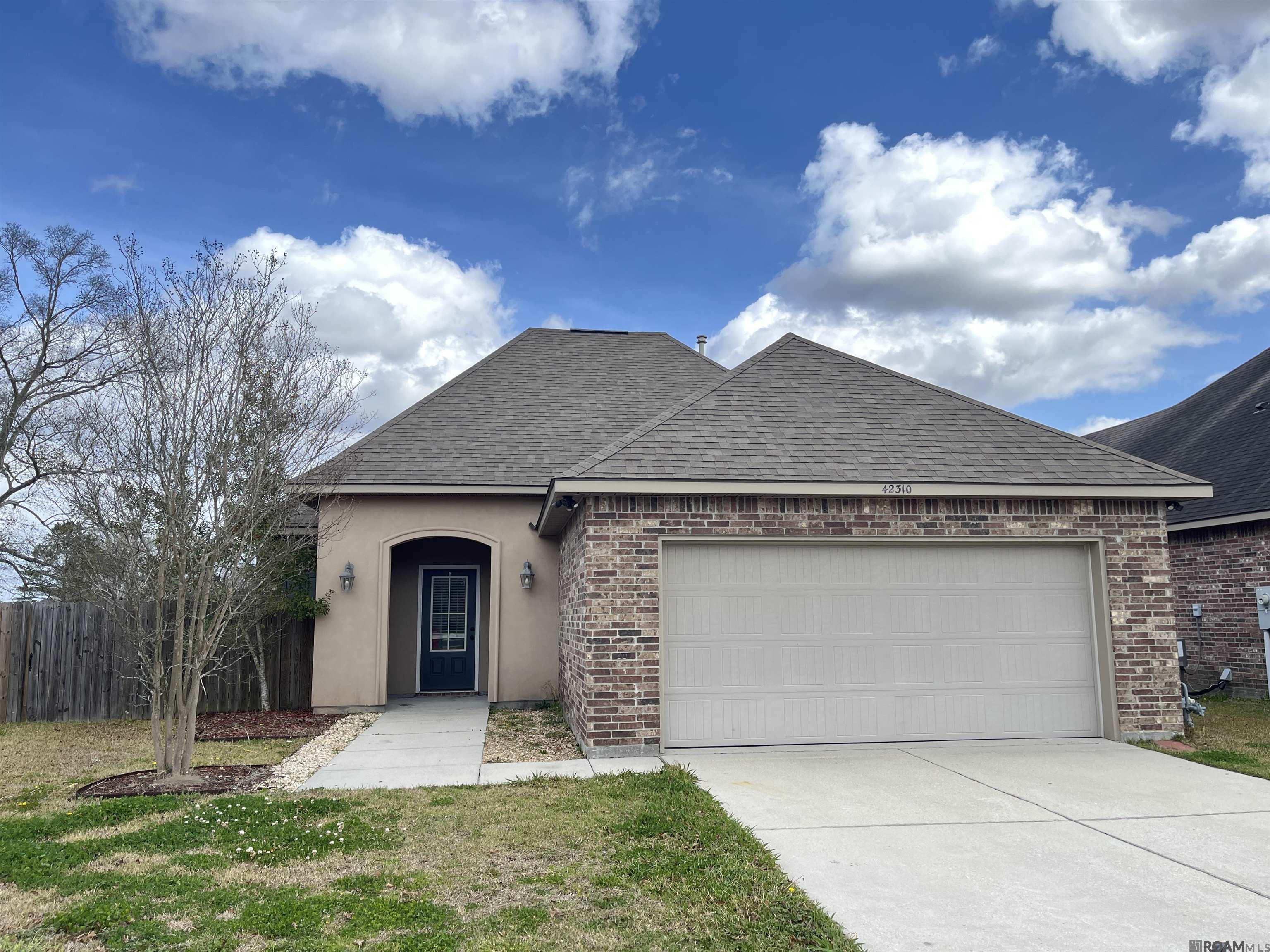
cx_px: 635
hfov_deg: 67.3
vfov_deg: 53.1
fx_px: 954
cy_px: 476
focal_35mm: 26
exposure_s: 1/804
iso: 50
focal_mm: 5.1
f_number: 1.6
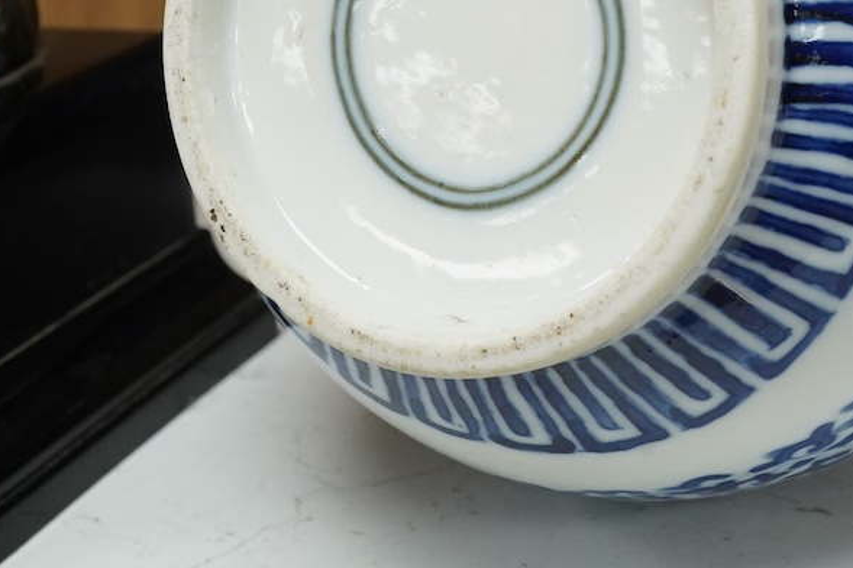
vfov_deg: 15.6
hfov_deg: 23.5
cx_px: 589
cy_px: 33
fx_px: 2036
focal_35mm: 86
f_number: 13
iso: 2500
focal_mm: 30
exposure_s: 1/160
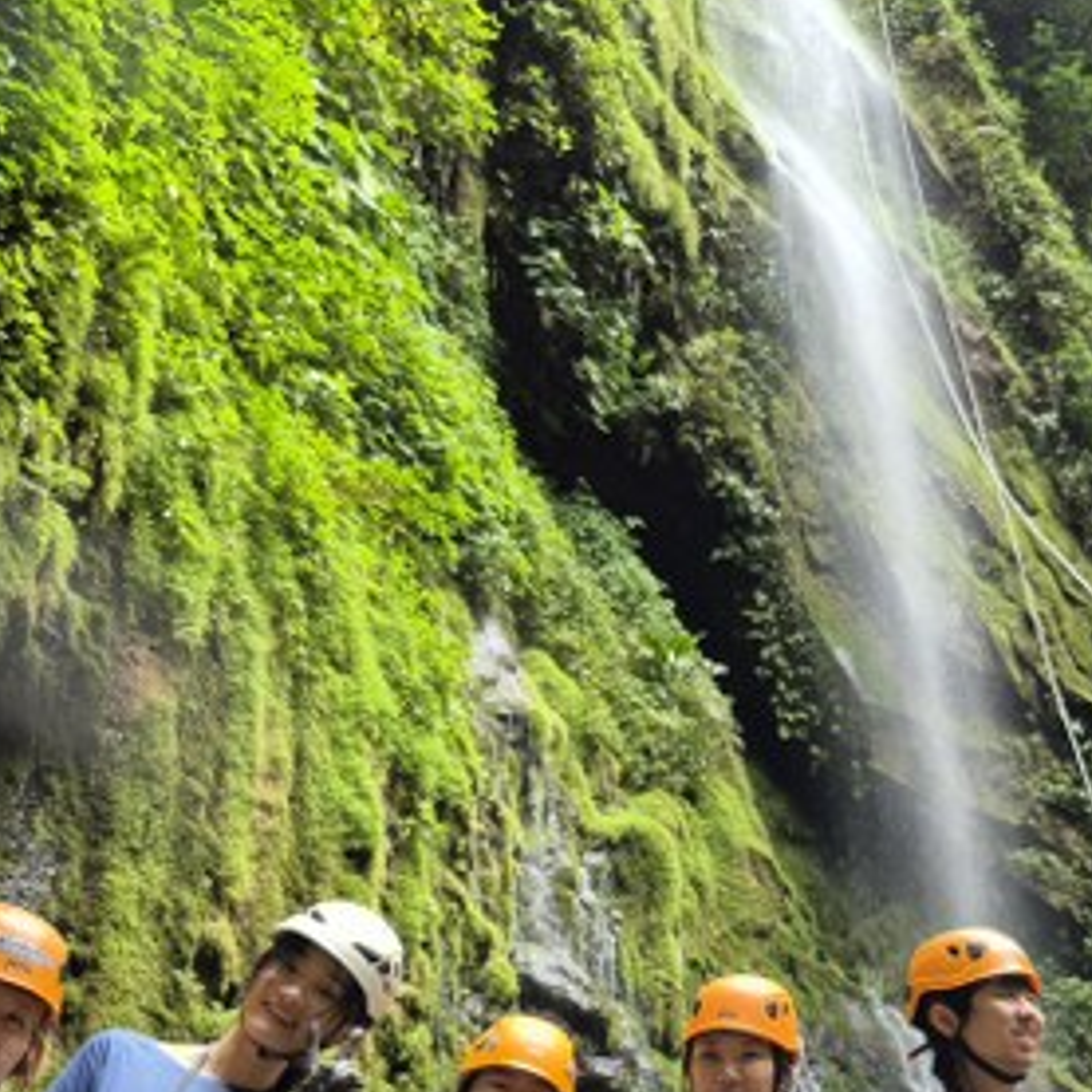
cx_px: 788
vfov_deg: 34.8
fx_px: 1677
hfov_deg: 35.4
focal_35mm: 47
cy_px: 887
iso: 64
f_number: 1.8
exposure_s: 1/120
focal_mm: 5.4
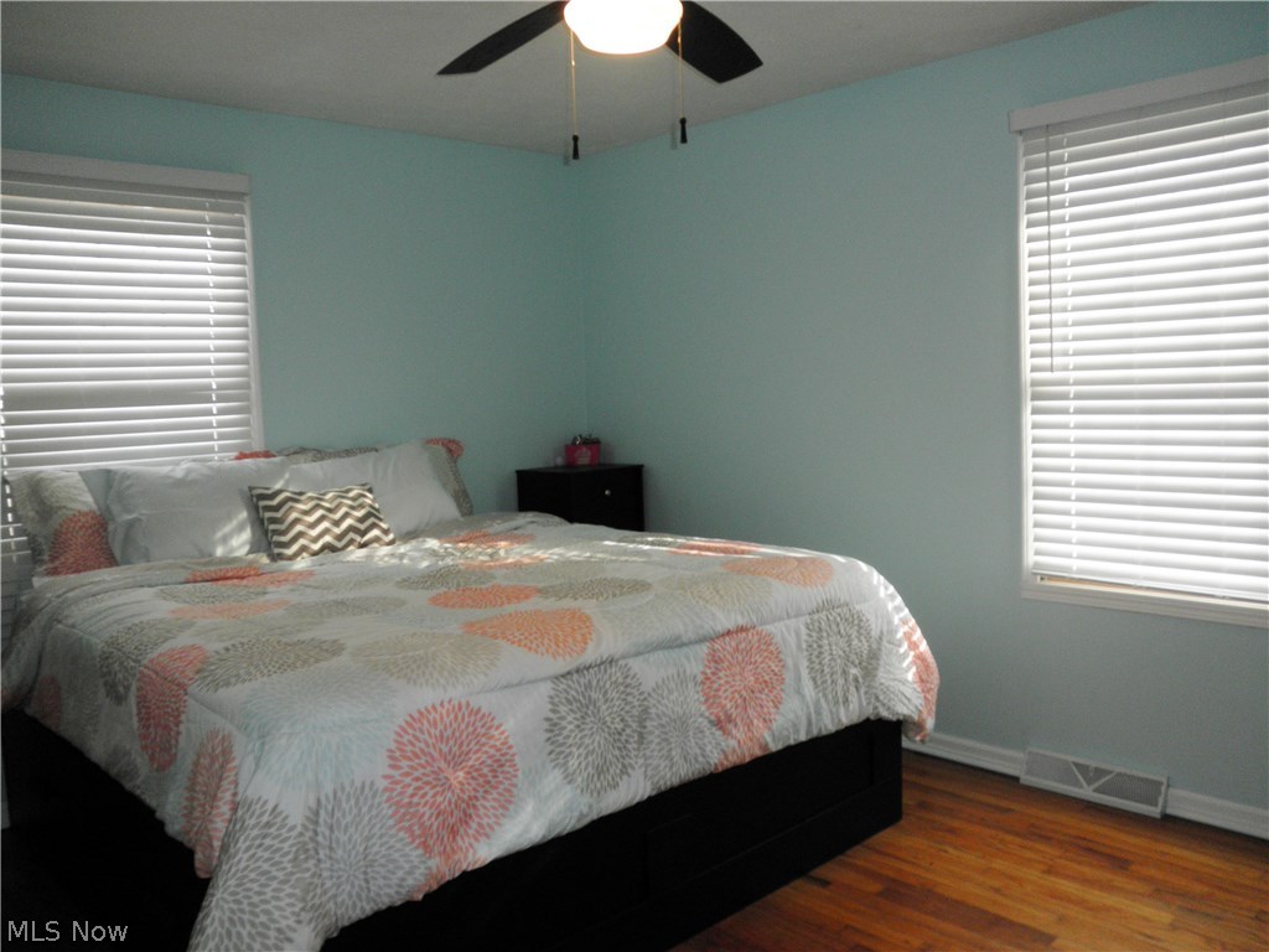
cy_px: 476
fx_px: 1026
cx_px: 634
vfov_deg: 49.7
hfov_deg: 63.4
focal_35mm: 28
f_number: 3
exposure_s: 1/40
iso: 100
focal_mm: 5
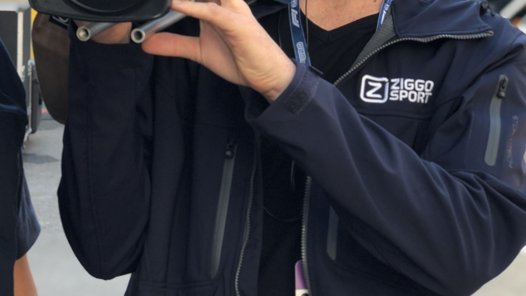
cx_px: 66
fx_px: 1548
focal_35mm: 111
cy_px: 61
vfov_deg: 10.9
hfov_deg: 19.0
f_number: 2.4
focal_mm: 6
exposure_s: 1/100
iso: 20
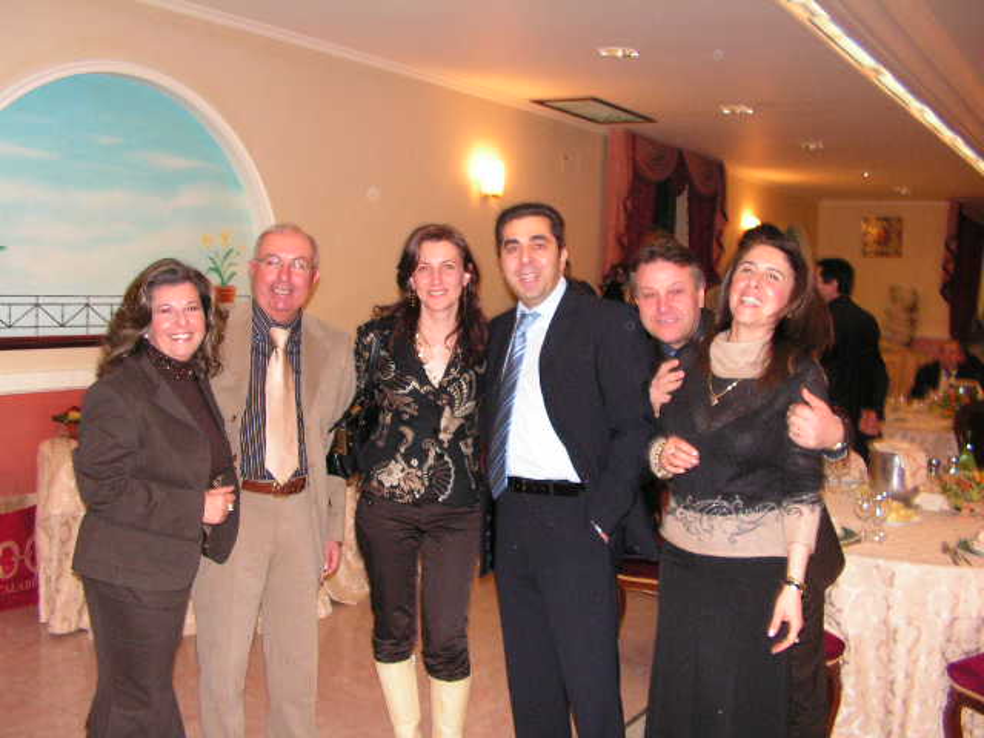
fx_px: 1023
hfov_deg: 51.4
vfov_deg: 39.7
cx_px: 492
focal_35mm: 36
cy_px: 369
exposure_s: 1/40
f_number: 3.2
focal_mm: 6
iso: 200
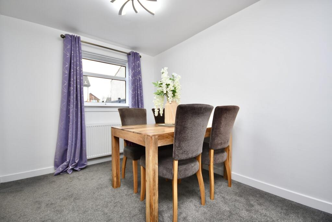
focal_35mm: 15
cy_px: 111
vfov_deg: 77.3
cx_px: 166
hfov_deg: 100.4
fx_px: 138
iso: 360
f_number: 4
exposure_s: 1/60
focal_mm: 10
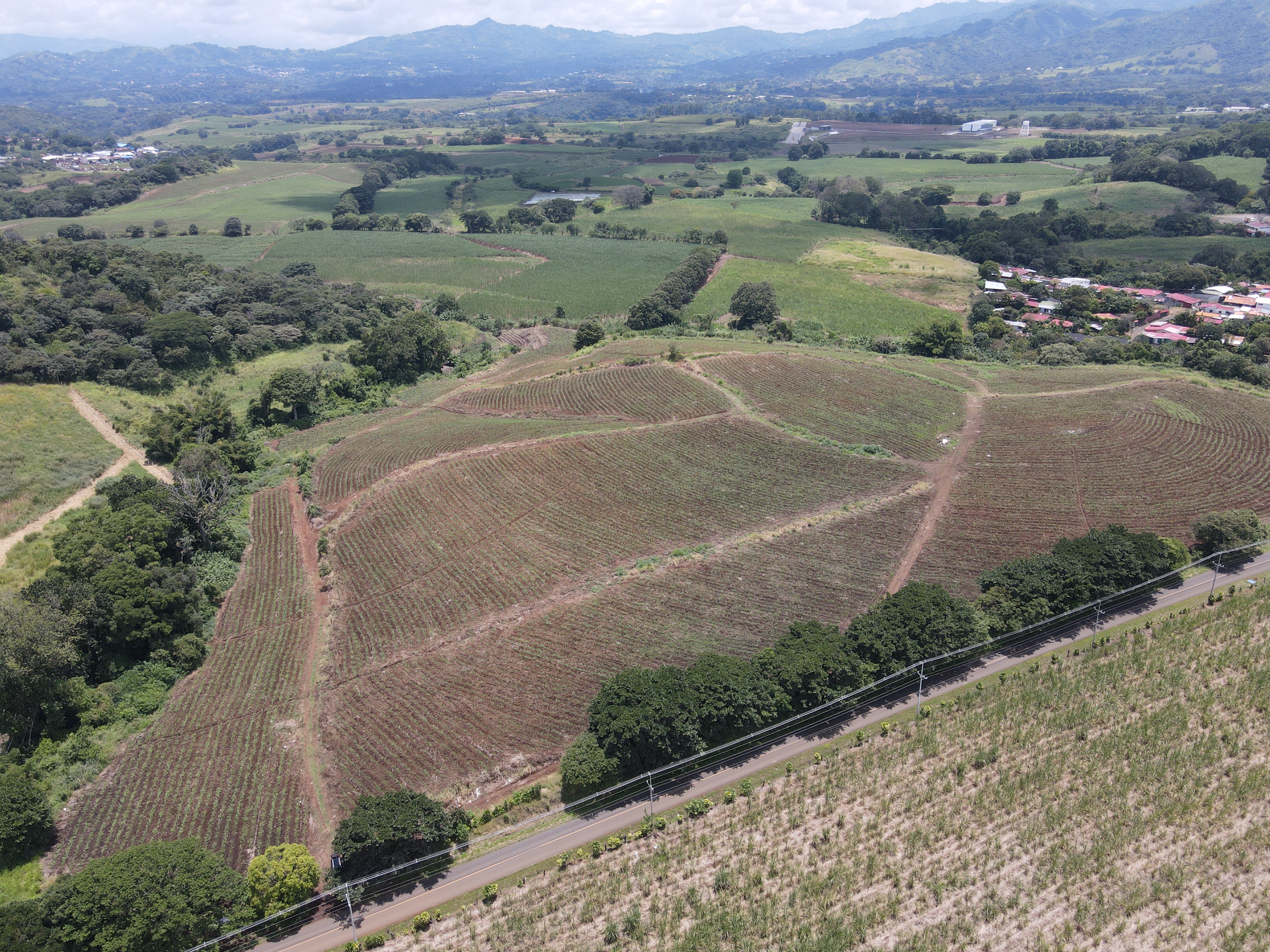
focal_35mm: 25
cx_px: 624
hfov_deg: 69.4
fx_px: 917
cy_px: 486
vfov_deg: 54.9
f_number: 2.8
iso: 110
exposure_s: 1/500
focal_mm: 4.5
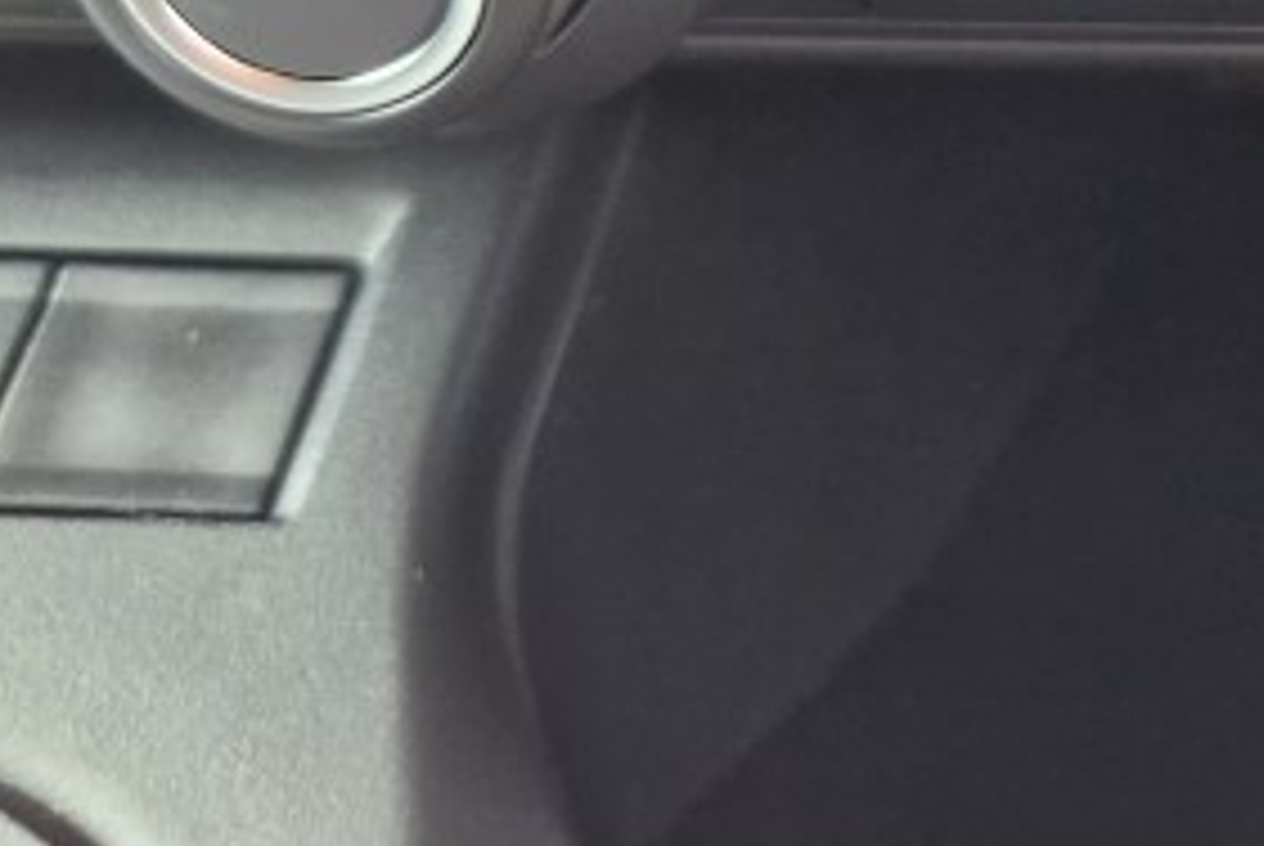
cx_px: 1831
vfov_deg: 14.9
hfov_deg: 20.8
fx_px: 2987
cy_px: -450
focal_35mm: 85
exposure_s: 1/100
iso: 250
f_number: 1.8
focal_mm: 5.4
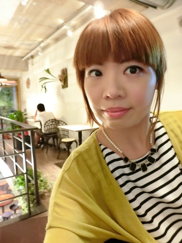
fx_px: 175
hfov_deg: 54.9
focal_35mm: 25
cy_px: 122
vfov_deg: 69.4
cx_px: 91
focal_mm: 5.4
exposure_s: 1/4
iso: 640
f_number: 2.8
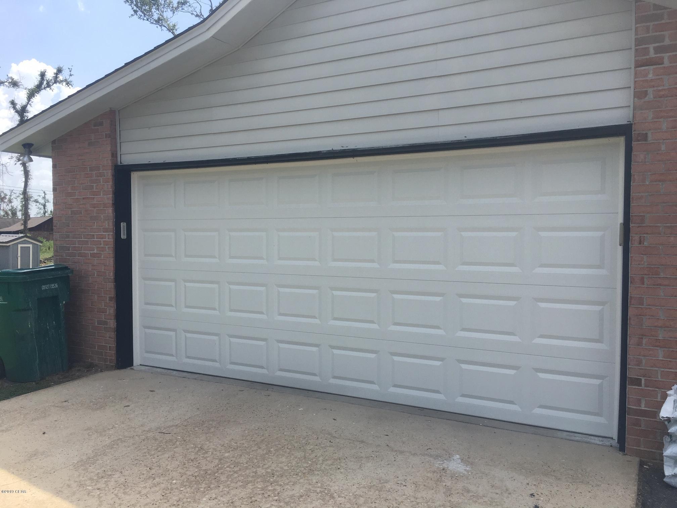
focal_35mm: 29
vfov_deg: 48.2
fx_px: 567
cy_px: 254
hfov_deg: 61.7
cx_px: 338
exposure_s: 1/1131
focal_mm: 4.15
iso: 25
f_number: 2.2
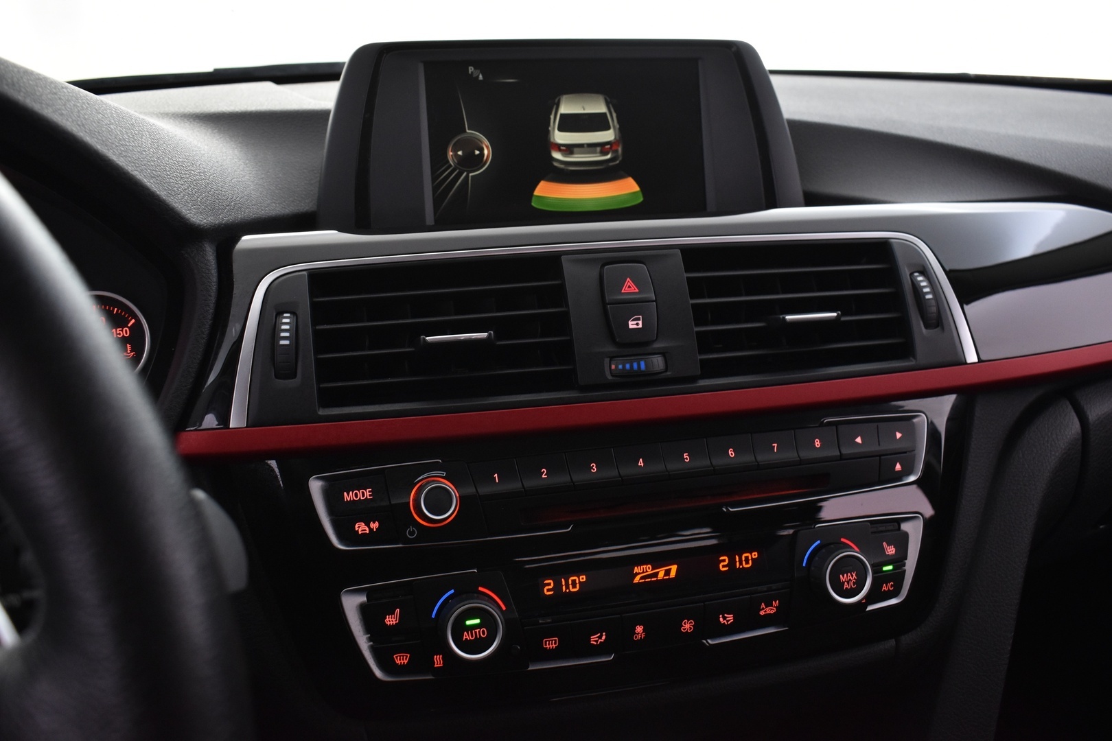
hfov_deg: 57.2
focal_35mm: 33
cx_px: 556
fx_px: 1019
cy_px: 370
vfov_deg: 40.0
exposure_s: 1/13
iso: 1250
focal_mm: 22
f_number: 5.6
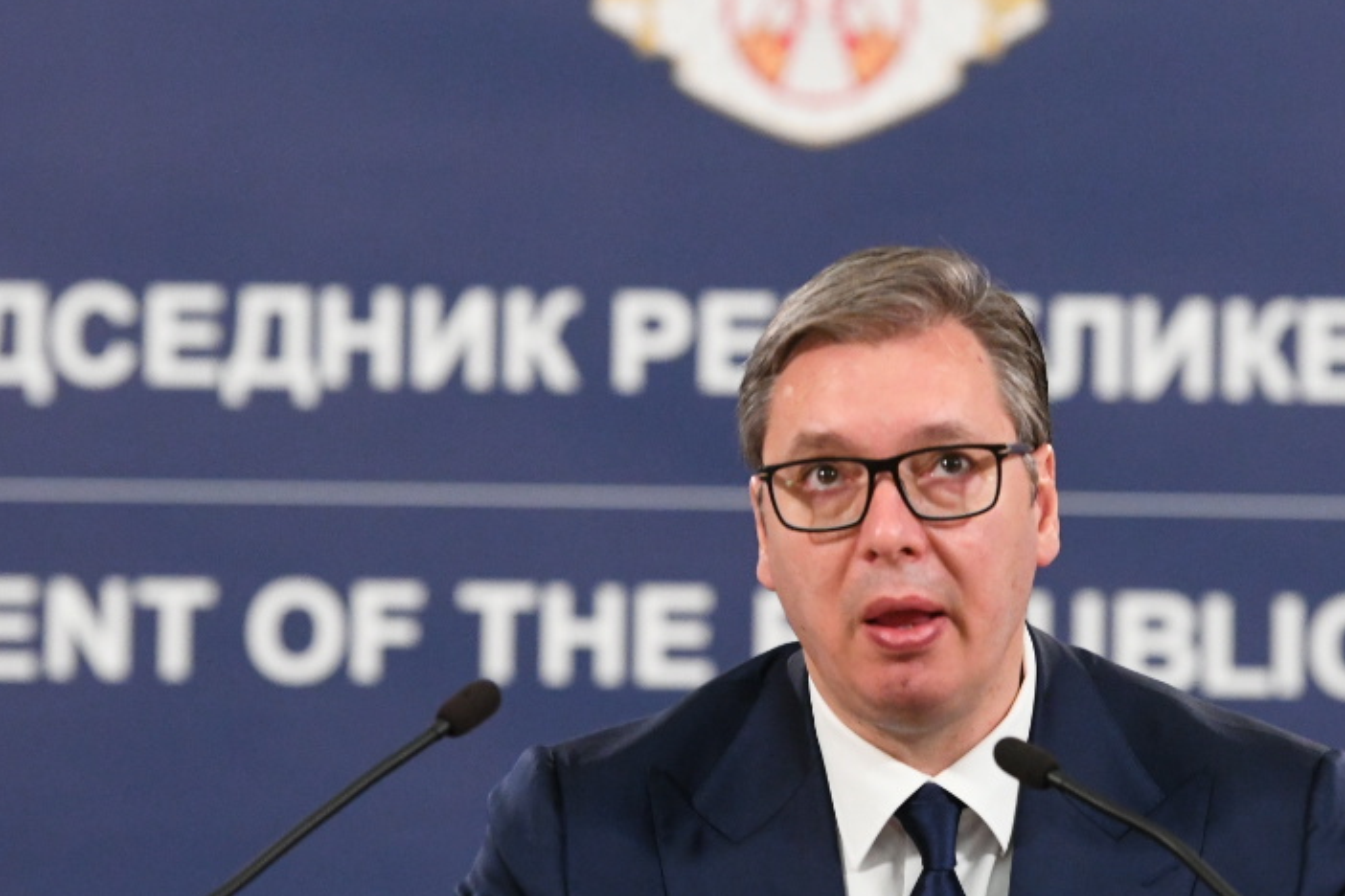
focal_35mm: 346
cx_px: 594
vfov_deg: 4.0
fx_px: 12926
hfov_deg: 6.0
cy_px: 394
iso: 4000
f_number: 3.5
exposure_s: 1/200
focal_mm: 150
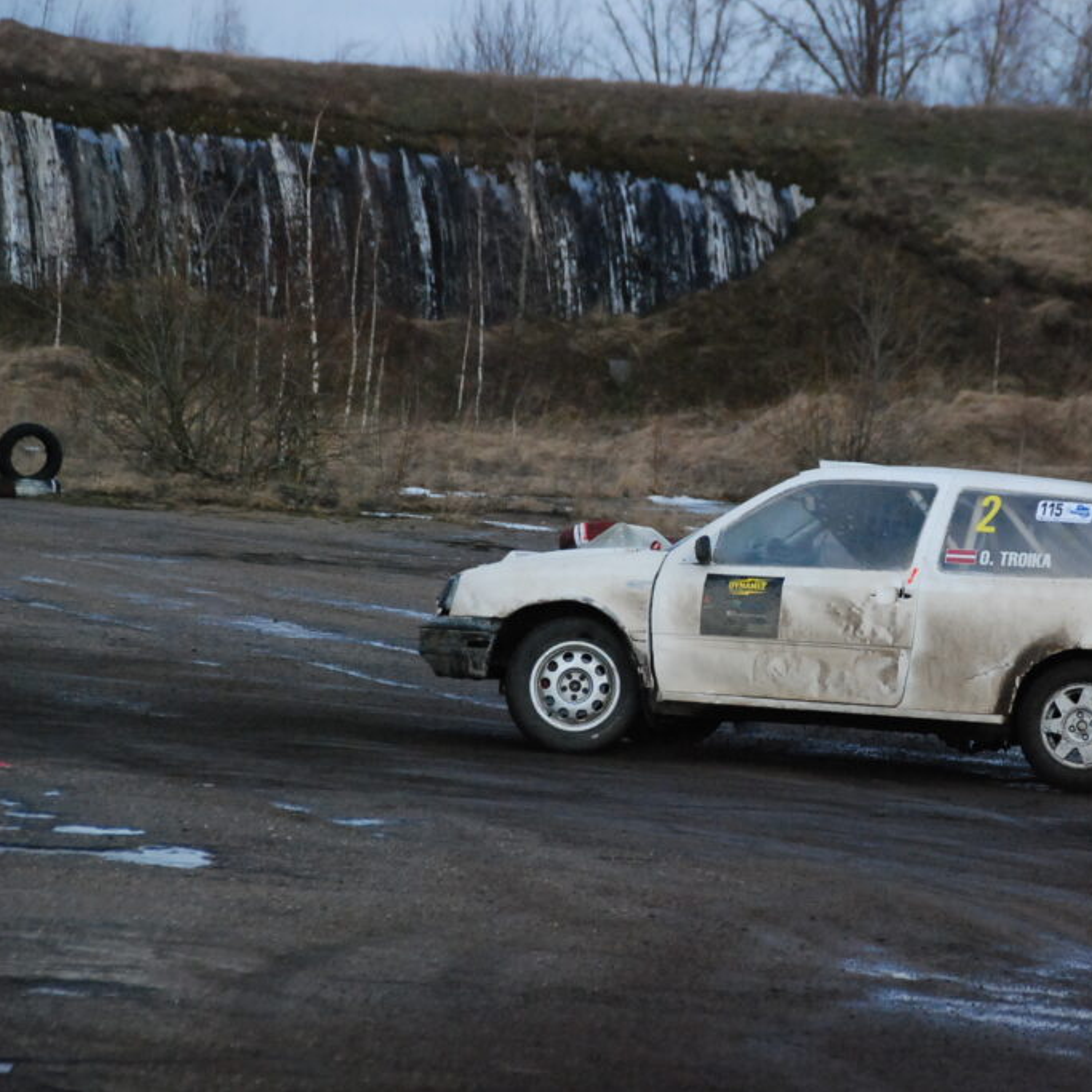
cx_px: 703
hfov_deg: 5.9
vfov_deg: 5.9
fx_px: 10587
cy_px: 546
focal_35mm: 297
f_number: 6.3
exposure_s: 1/2500
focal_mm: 155
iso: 1600
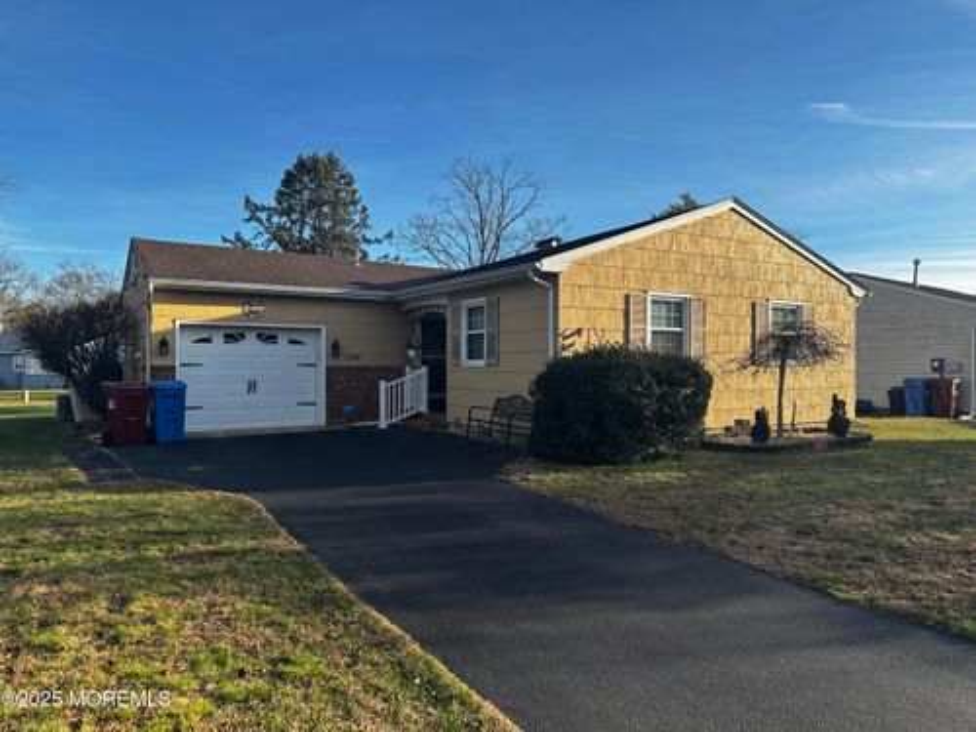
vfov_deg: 56.8
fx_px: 677
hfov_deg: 71.6
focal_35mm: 24
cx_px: 488
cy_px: 366
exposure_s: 1/2252
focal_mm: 6.86
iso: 80
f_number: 1.78
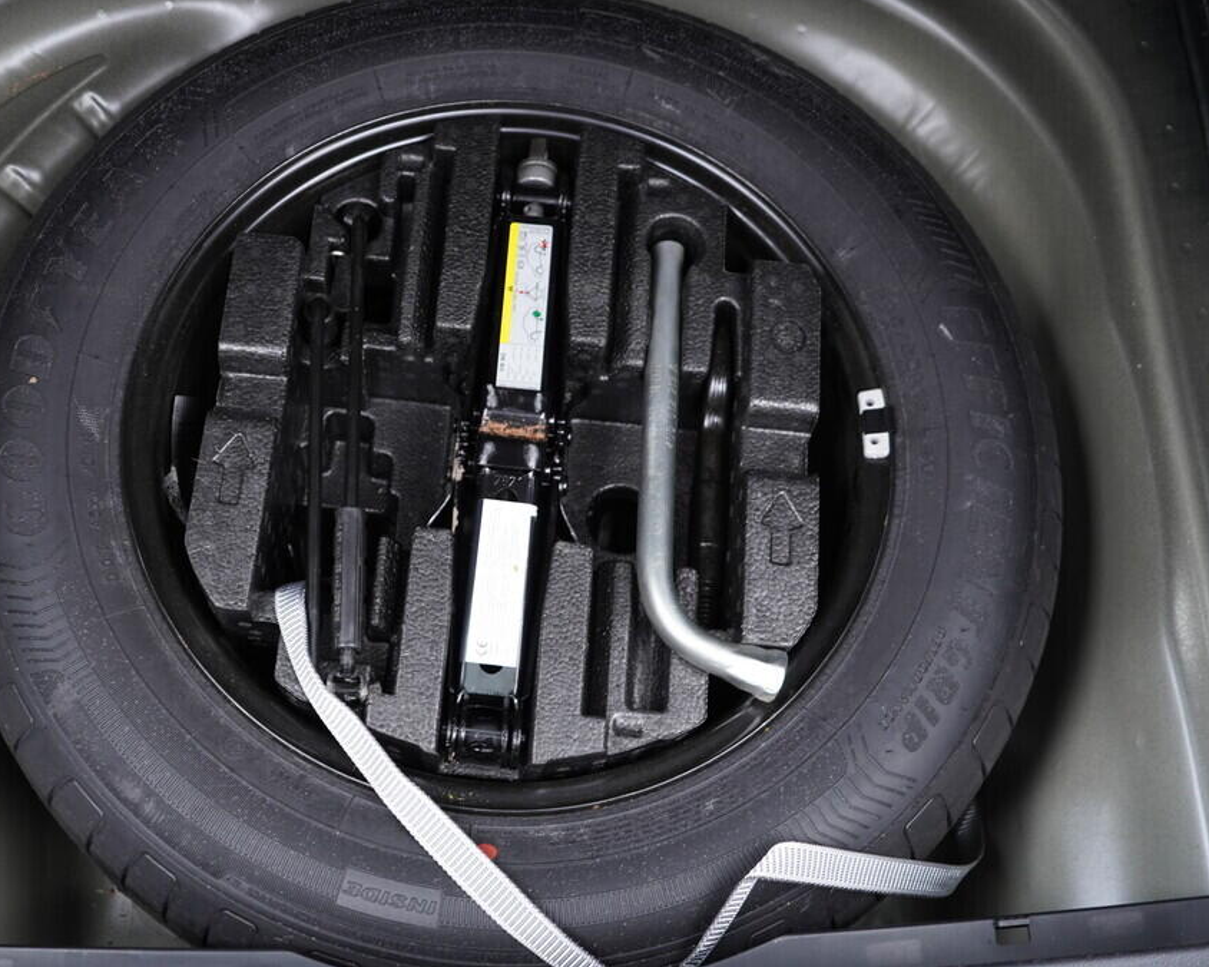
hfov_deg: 44.6
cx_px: 488
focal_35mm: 41
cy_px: 485
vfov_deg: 36.5
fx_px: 1467
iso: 500
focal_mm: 24
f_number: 2.8
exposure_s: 1/40
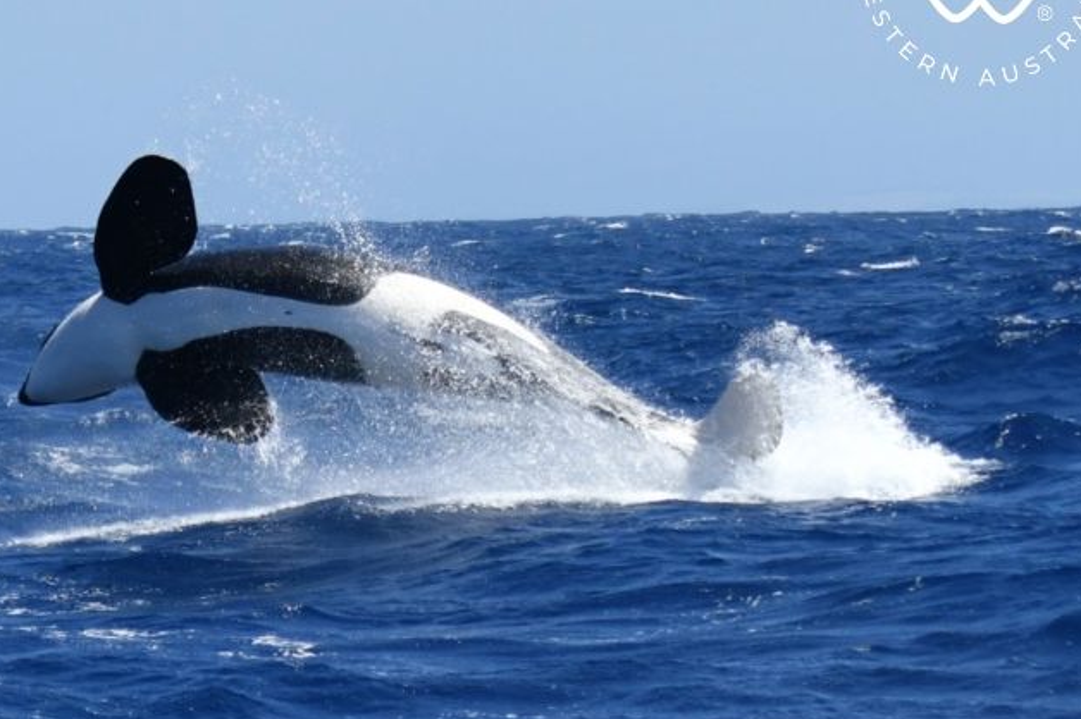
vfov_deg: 11.3
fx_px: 3631
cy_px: 289
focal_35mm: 121
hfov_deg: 16.9
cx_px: 430
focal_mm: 95
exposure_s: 1/8000
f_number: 4.8
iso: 720
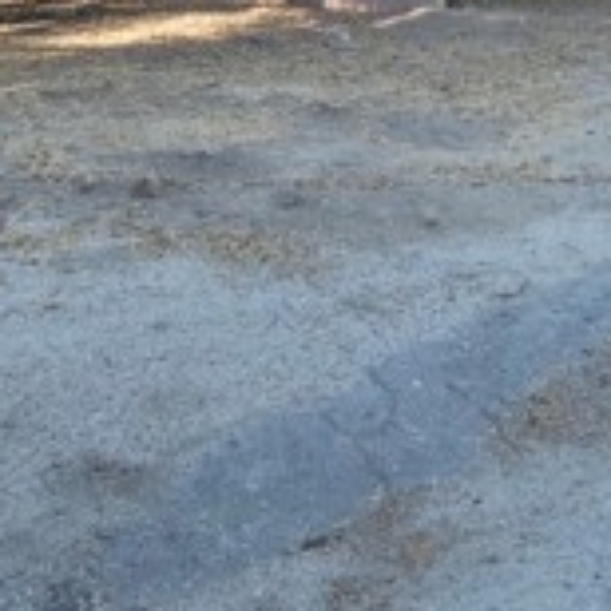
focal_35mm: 53
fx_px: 1058
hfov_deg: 29.5
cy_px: -97
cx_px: 647
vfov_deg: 28.5
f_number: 5.6
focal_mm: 10
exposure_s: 1/1600
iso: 800
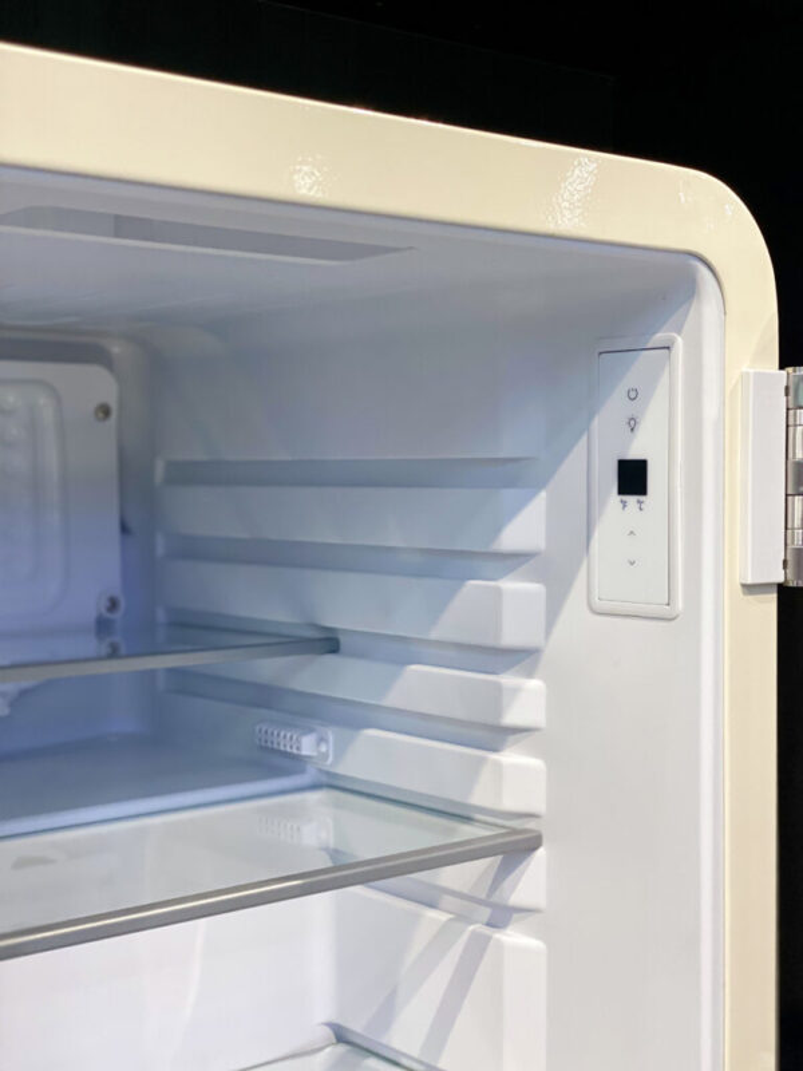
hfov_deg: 28.0
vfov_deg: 36.8
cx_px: 402
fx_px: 1608
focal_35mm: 52
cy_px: 536
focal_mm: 6
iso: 160
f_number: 2
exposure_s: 1/100
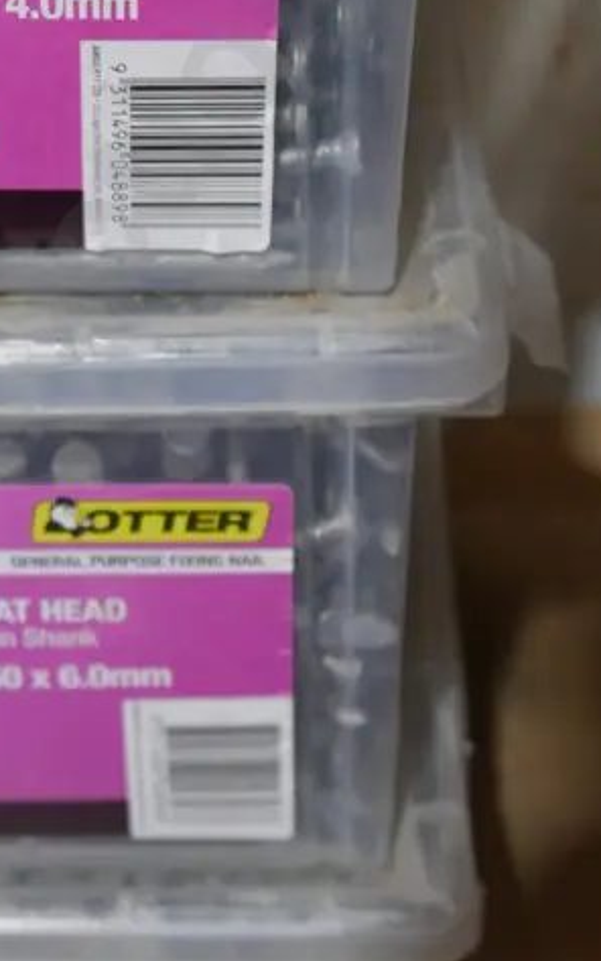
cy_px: 315
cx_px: 48
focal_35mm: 101
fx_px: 2644
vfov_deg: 20.5
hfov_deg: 12.9
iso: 640
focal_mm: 22
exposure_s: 1/60
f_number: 4.7
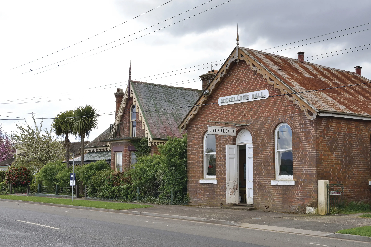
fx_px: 515
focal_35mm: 50
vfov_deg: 27.0
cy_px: 124
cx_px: 186
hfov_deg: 39.6
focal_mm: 50
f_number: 13
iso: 640
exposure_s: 1/200
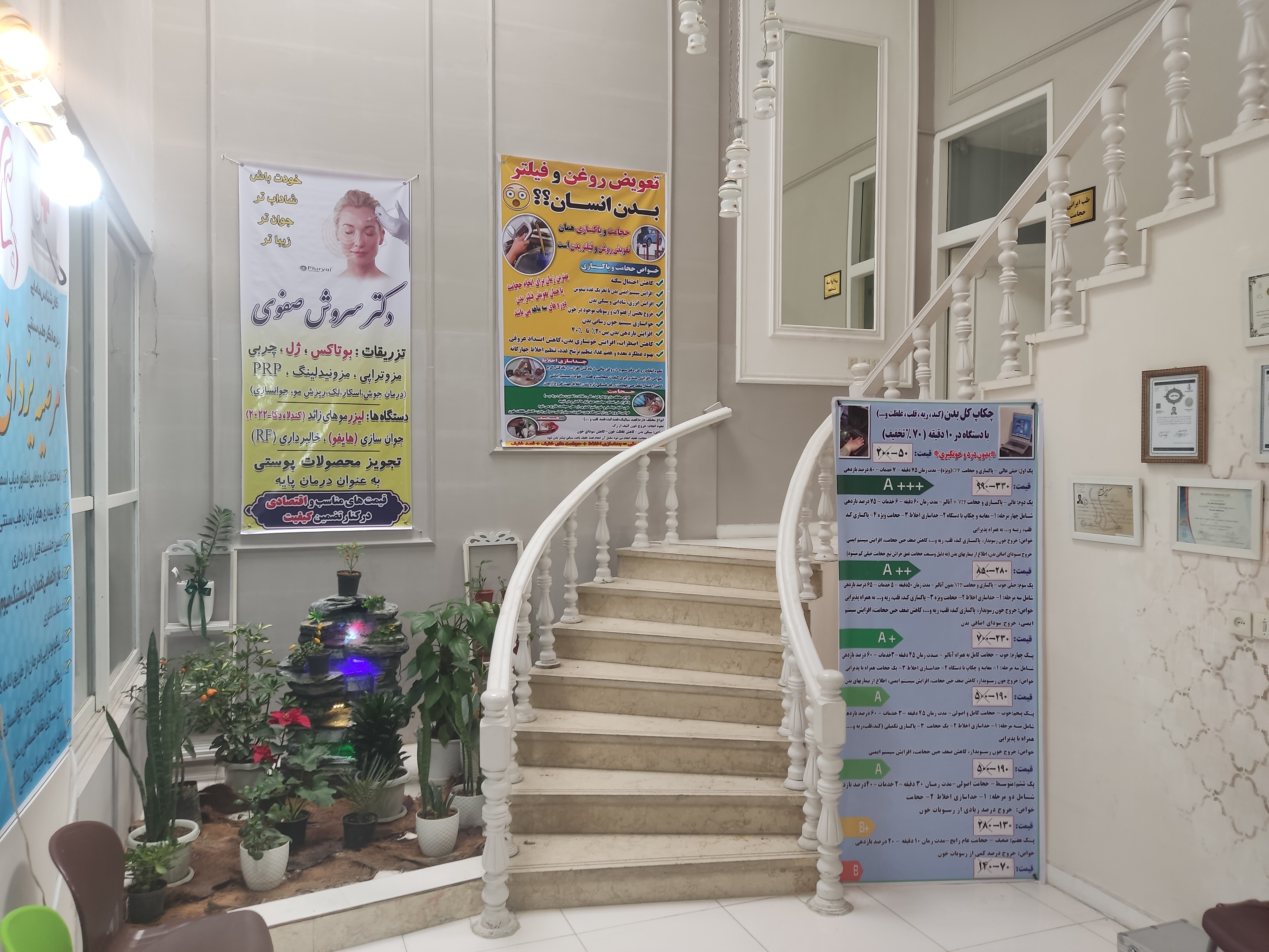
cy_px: 476
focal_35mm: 25
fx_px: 916
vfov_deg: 54.9
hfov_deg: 69.4
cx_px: 634
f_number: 1.79
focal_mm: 4.71
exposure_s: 1/50
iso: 133
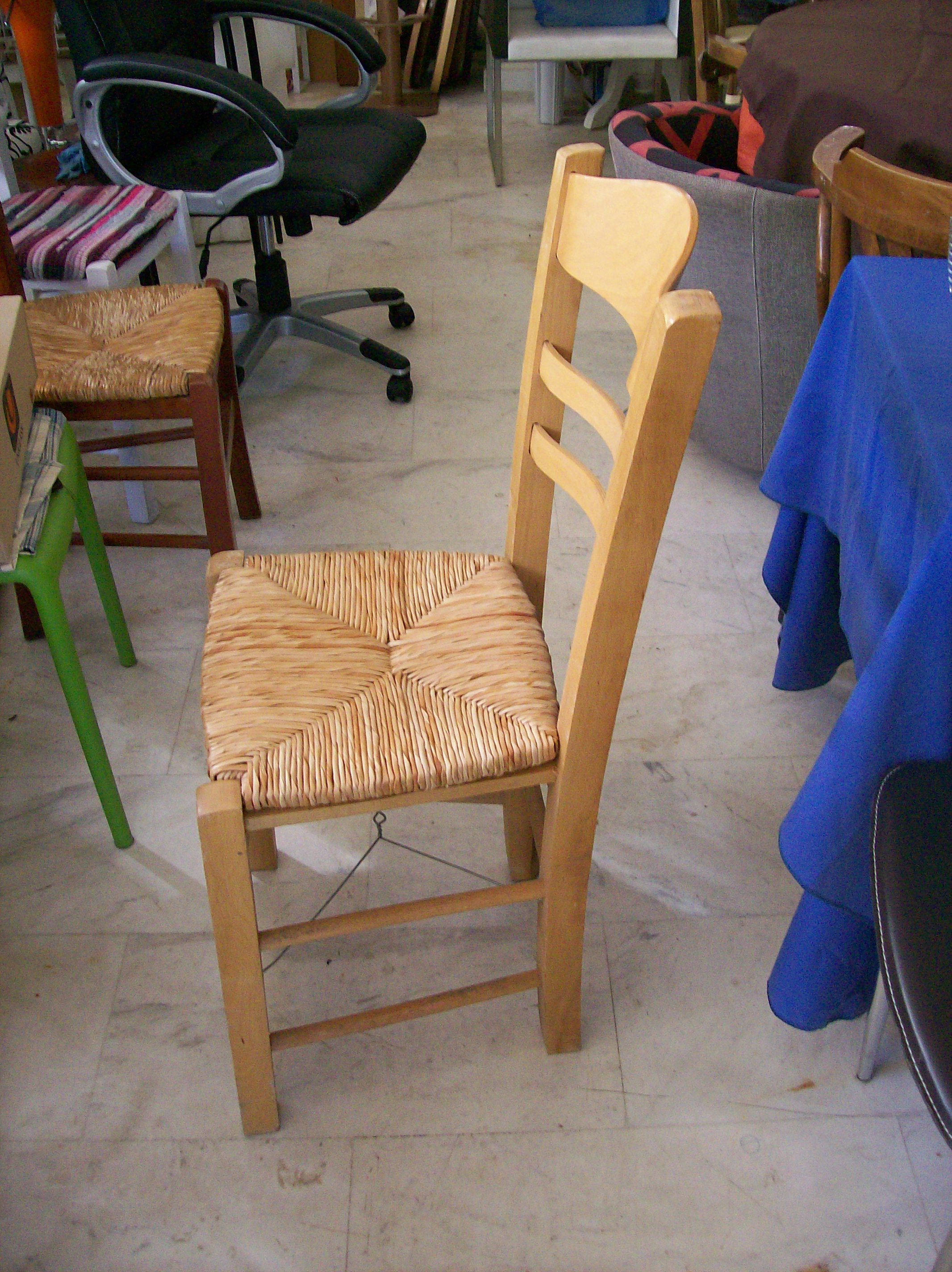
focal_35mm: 36
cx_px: 476
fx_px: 1322
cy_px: 636
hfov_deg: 39.6
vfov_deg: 51.4
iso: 155
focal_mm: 6
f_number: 2.7
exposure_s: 1/32
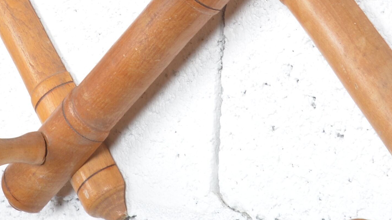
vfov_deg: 10.9
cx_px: 291
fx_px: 1123
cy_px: -76
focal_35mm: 108
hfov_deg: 19.7
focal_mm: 20
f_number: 11
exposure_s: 1/125
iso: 100
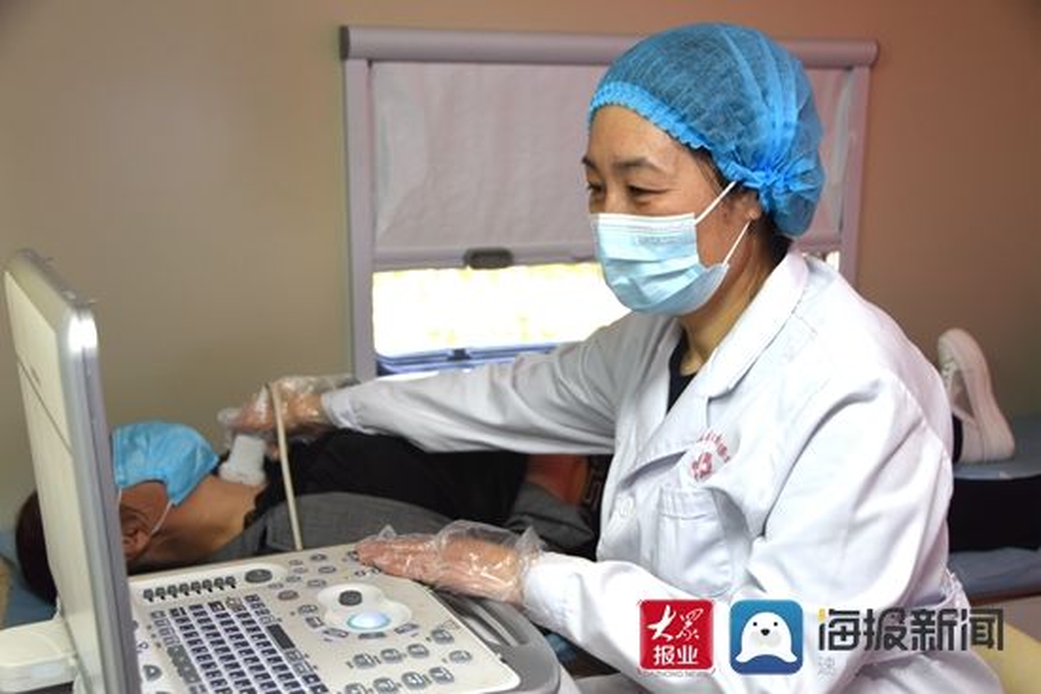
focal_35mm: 44
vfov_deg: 30.9
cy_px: 347
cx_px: 520
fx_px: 1258
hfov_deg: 45.0
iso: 450
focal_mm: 29
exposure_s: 1/60
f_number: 4
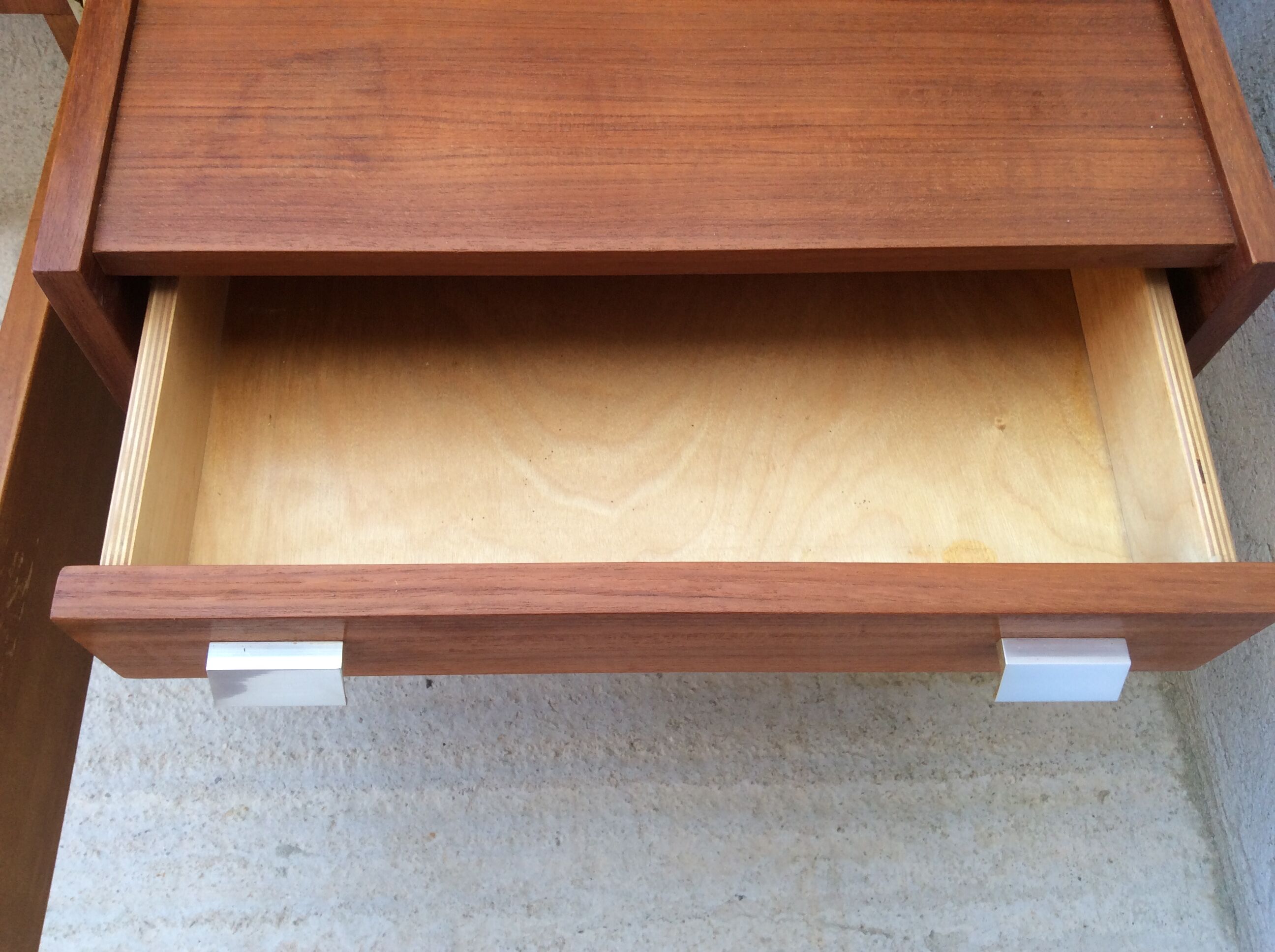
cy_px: 476
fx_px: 1177
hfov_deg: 56.9
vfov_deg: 44.1
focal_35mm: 32
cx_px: 638
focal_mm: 3.3
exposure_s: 1/50
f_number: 2.4
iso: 32
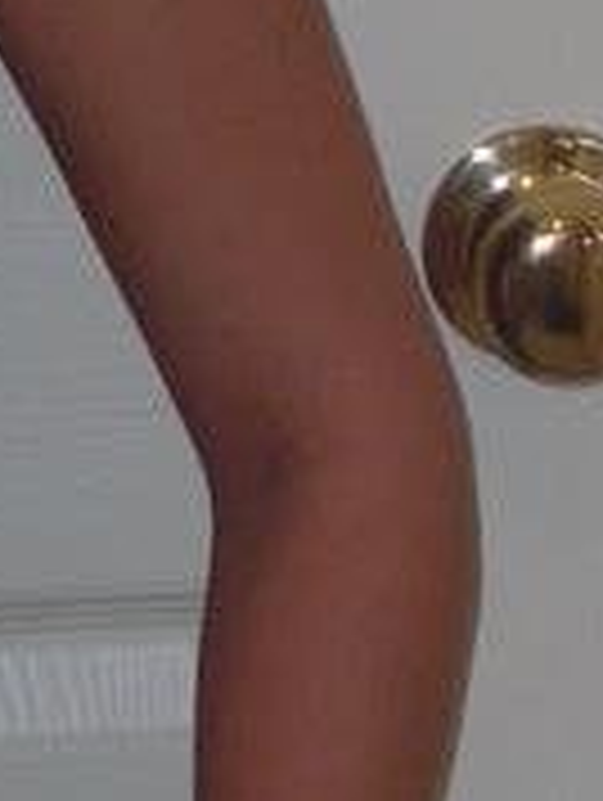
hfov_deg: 3.7
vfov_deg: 4.9
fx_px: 9245
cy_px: -43
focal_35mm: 399
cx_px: -412
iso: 200
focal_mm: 15.7
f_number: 4.8
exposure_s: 1/30
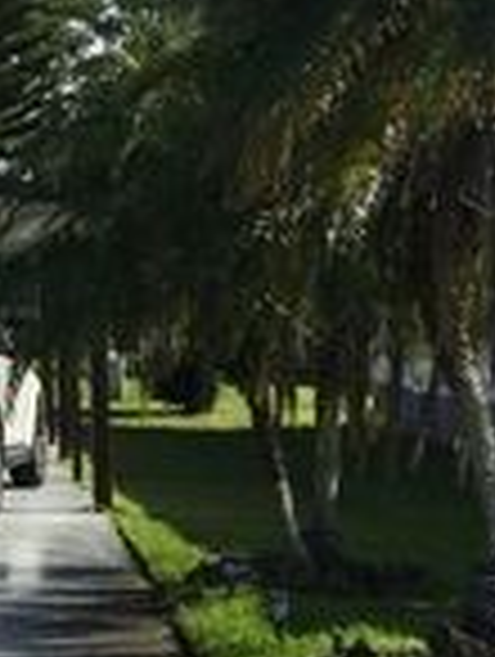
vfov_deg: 19.6
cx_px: -585
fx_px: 1882
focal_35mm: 99
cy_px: 119
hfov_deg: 12.6
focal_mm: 4.15
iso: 25
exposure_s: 1/2331
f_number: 2.2
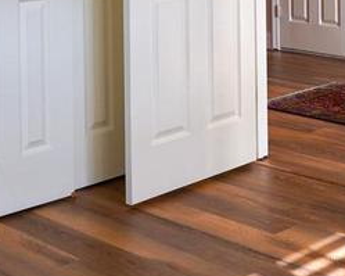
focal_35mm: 87
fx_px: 888
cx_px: 249
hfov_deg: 21.8
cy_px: -103
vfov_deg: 16.5
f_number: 4
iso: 320
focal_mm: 16
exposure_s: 1/160
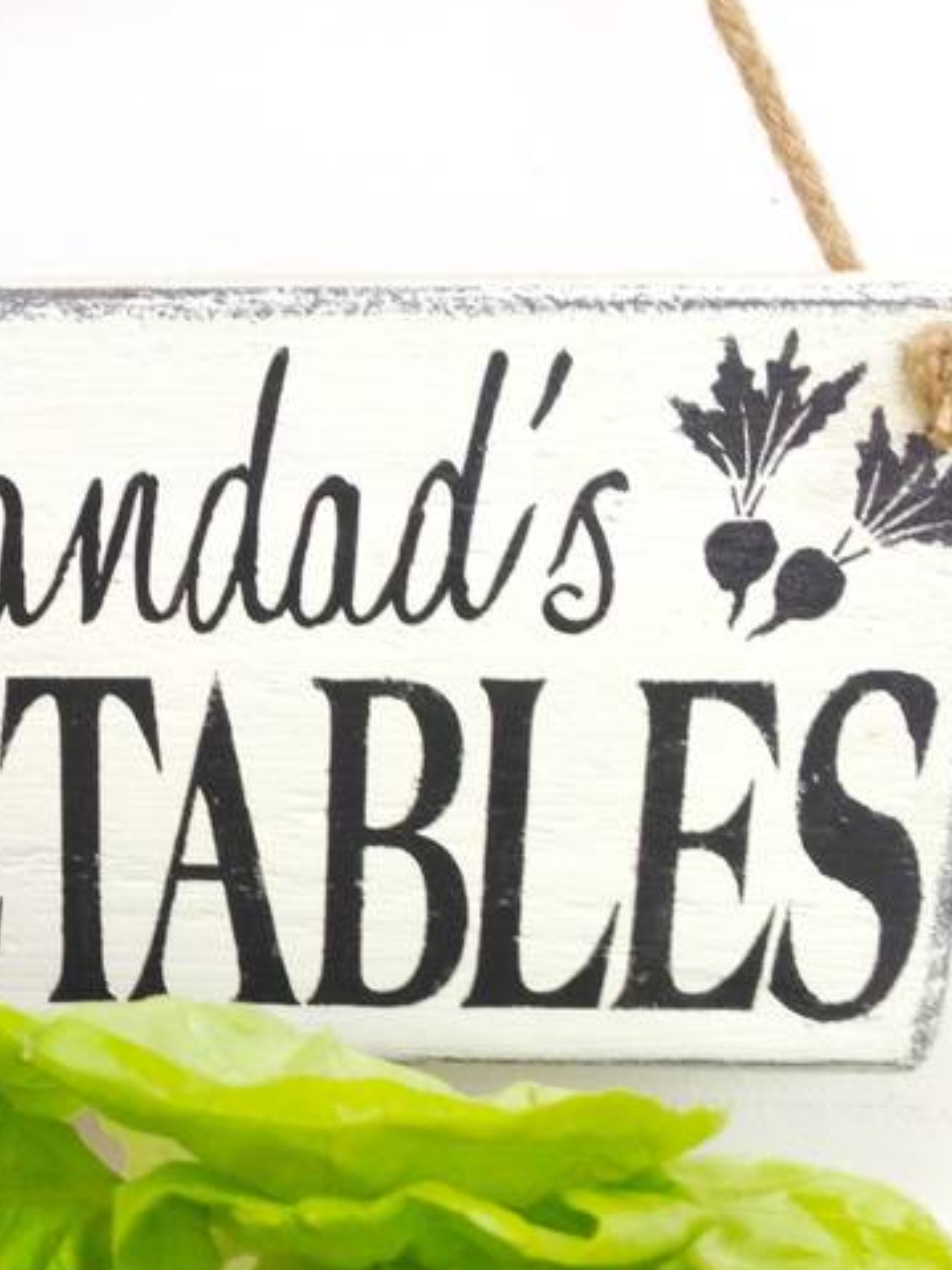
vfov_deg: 31.1
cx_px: 113
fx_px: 2274
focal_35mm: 62
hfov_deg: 23.1
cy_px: 753
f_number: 2.4
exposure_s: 1/20
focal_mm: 4.12
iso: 64
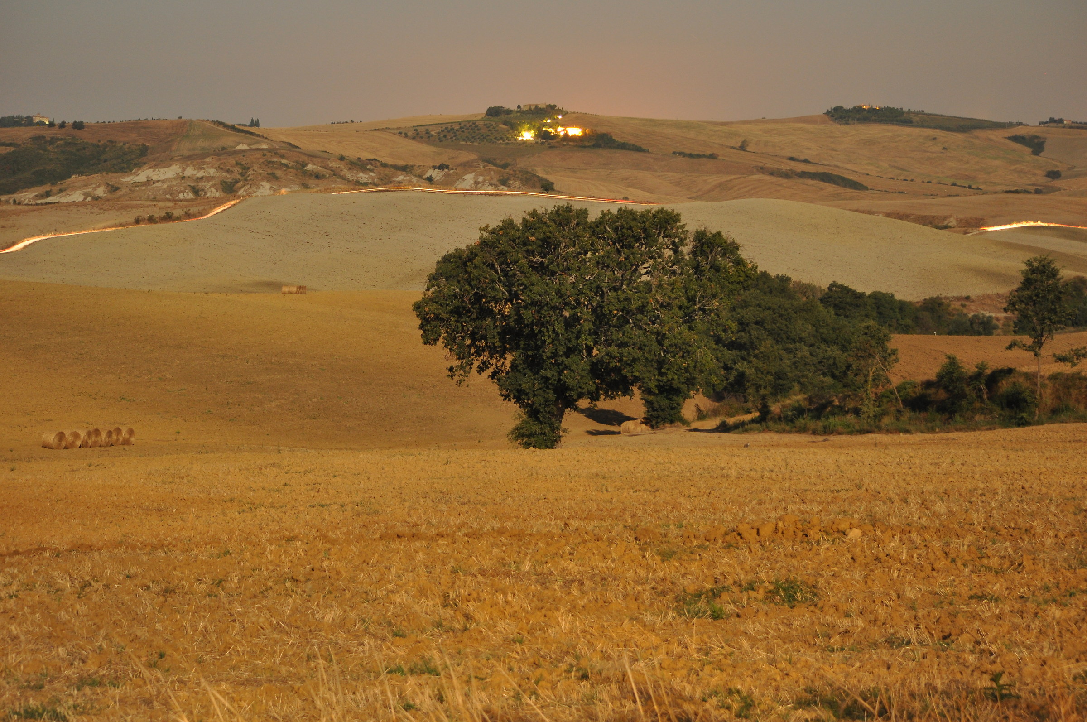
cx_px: 544
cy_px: 361
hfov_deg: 24.6
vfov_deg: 16.5
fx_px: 2488
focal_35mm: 82
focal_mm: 55
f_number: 4.5
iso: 500
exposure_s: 55.5
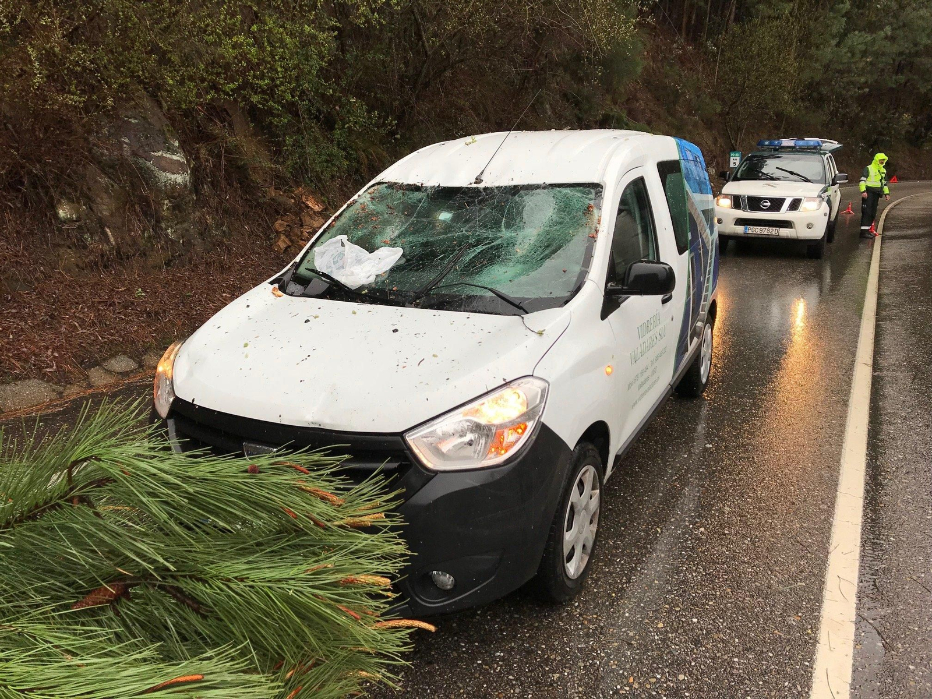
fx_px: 754
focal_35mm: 28
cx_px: 466
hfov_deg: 63.4
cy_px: 350
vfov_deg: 49.7
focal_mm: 3.99
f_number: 1.8
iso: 20
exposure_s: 1/232
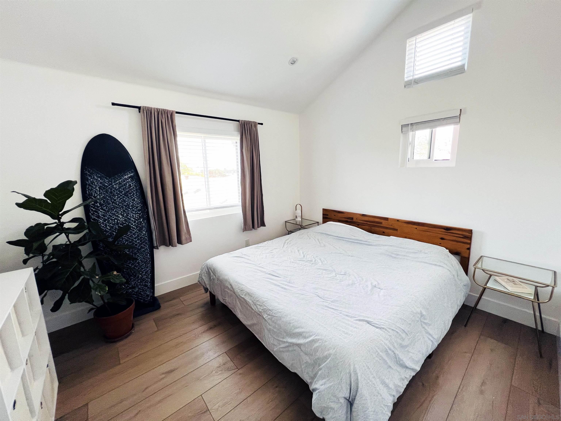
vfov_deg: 89.9
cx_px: 280
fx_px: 211
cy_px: 210
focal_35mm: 13
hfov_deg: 106.2
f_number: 1.8
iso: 125
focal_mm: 1.57
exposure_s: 1/99
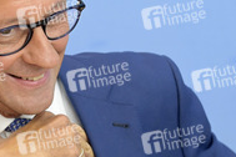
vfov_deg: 7.7
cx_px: 66
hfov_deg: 11.5
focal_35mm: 179
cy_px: 46
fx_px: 1173
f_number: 5.6
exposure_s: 1/500
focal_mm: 75
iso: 4000
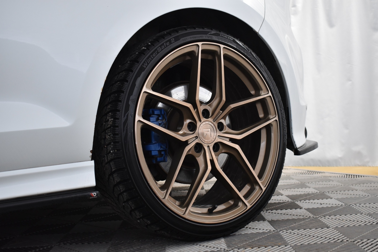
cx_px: 189
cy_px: 126
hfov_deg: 42.3
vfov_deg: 28.9
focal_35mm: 46
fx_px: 488
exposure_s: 1/50
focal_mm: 31
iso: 1000
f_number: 4.2
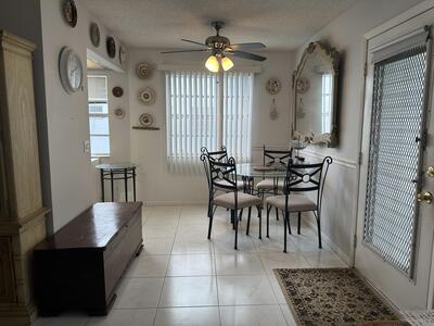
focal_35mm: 24
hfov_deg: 71.6
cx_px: 217
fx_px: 301
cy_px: 163
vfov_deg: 56.8
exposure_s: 1/185
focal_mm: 6.86
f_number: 1.78
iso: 64
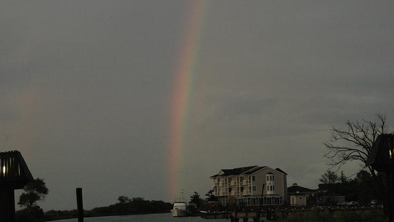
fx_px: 993
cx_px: 197
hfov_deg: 22.4
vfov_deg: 12.7
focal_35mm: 95
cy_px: 123
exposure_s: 1/320
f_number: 9
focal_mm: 60
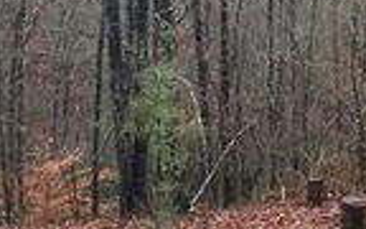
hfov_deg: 19.7
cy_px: -67
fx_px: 958
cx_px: 493
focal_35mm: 96
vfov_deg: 13.2
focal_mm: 4.2
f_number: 1.6
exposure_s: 1/1401
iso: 50
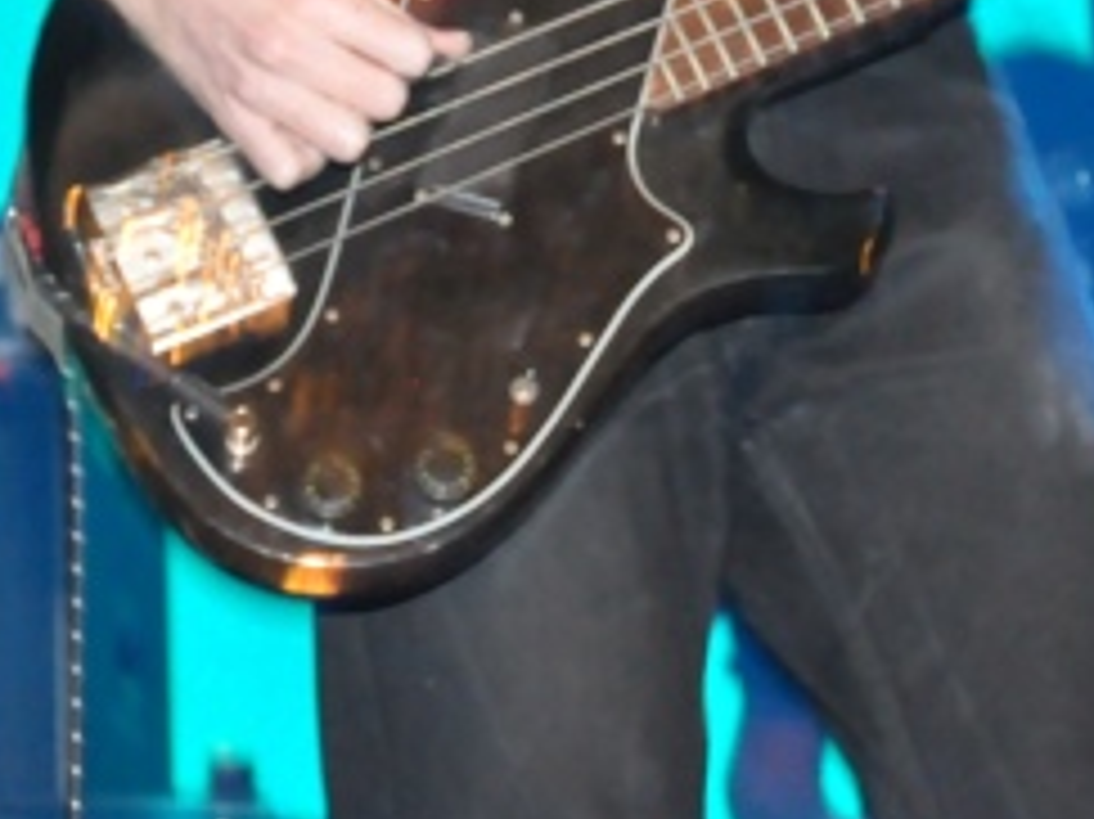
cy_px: -335
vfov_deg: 7.4
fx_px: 6286
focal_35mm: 199
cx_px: 788
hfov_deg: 9.9
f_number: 4.8
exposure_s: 1/10
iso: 3200
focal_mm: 42
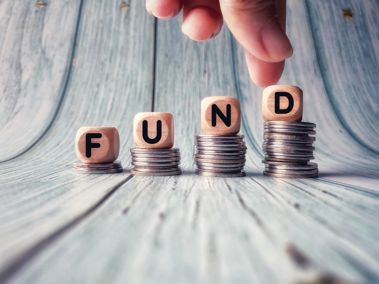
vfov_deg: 54.9
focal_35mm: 25
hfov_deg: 69.4
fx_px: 274
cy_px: 142
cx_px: 190
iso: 80
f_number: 1.8
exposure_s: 1/121
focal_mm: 4.25
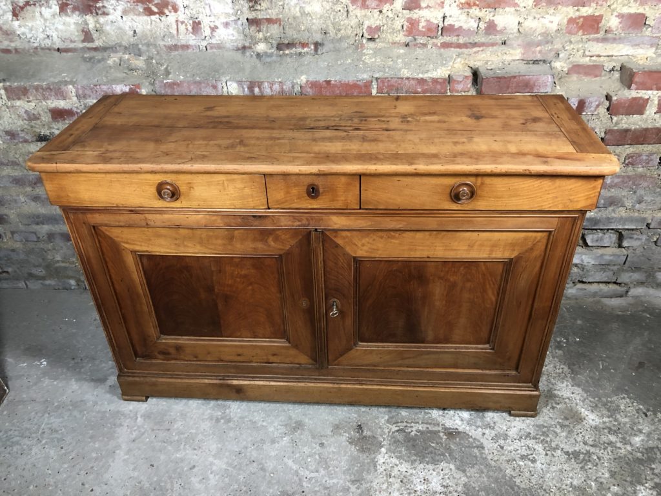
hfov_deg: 63.4
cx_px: 330
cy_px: 248
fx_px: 535
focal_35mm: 28
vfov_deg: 49.7
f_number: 1.8
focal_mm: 4
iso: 80
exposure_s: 1/17
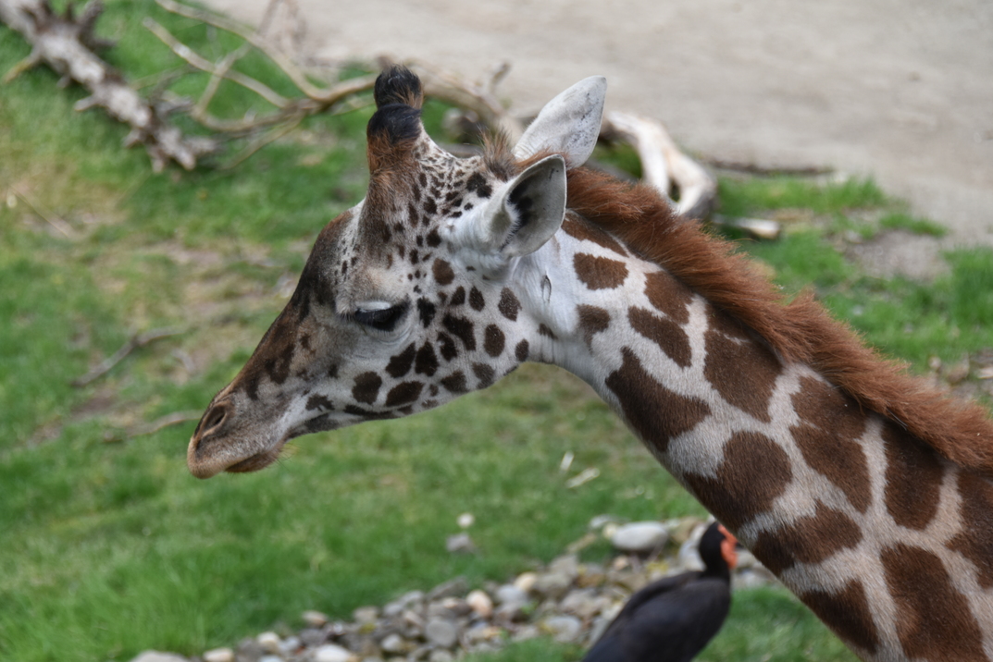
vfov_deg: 8.5
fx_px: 4442
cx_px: 466
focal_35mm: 161
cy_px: 378
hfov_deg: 12.8
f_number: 5.6
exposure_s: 1/320
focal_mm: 135
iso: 400
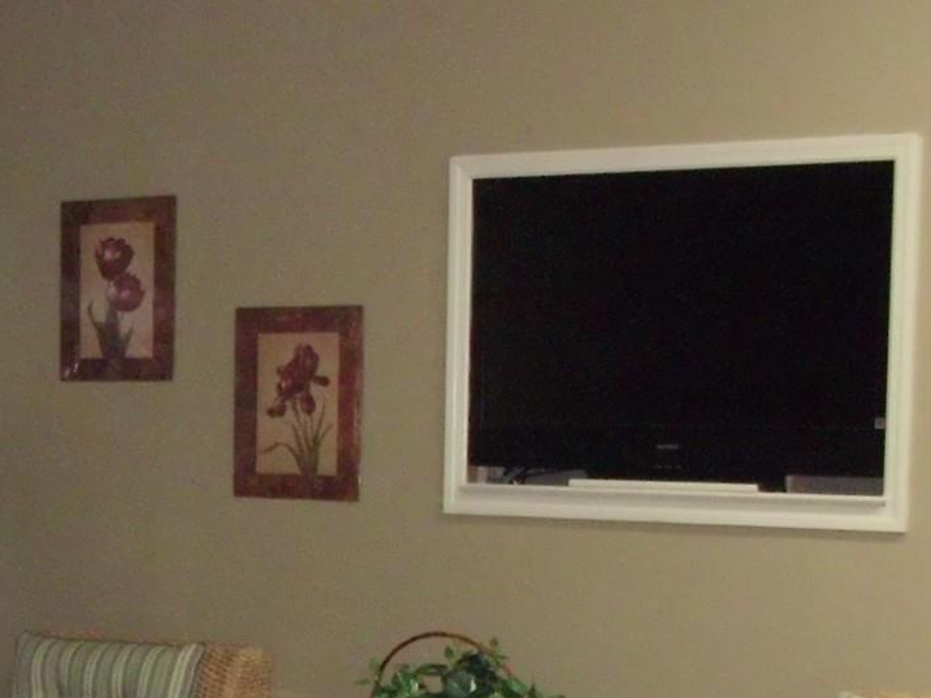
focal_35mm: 103
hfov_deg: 17.8
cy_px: 725
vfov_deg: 14.1
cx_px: -289
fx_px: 2770
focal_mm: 6.3
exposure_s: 1/60
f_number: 2.9
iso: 400
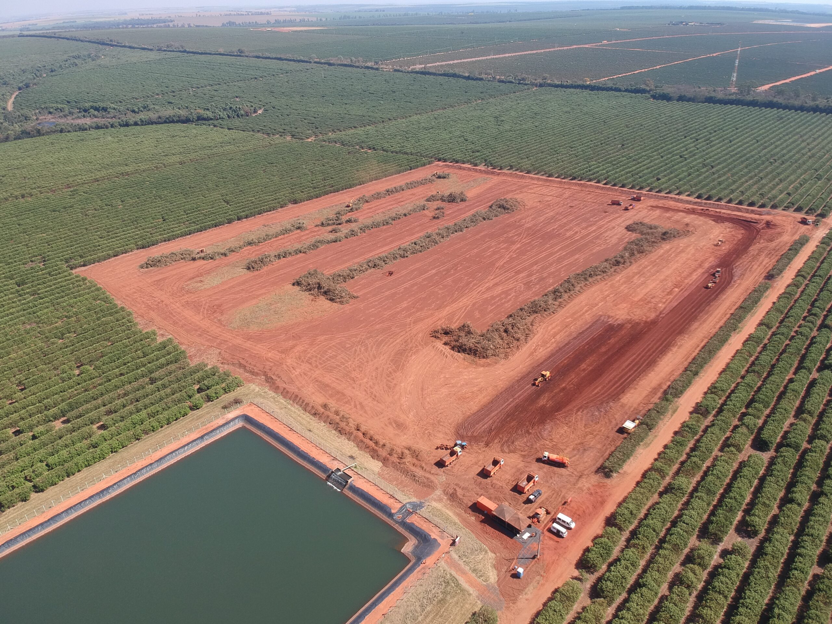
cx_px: 416
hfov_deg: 69.4
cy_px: 312
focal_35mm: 25
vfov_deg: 54.9
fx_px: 601
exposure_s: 1/640
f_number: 2.6
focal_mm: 4.49
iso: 100
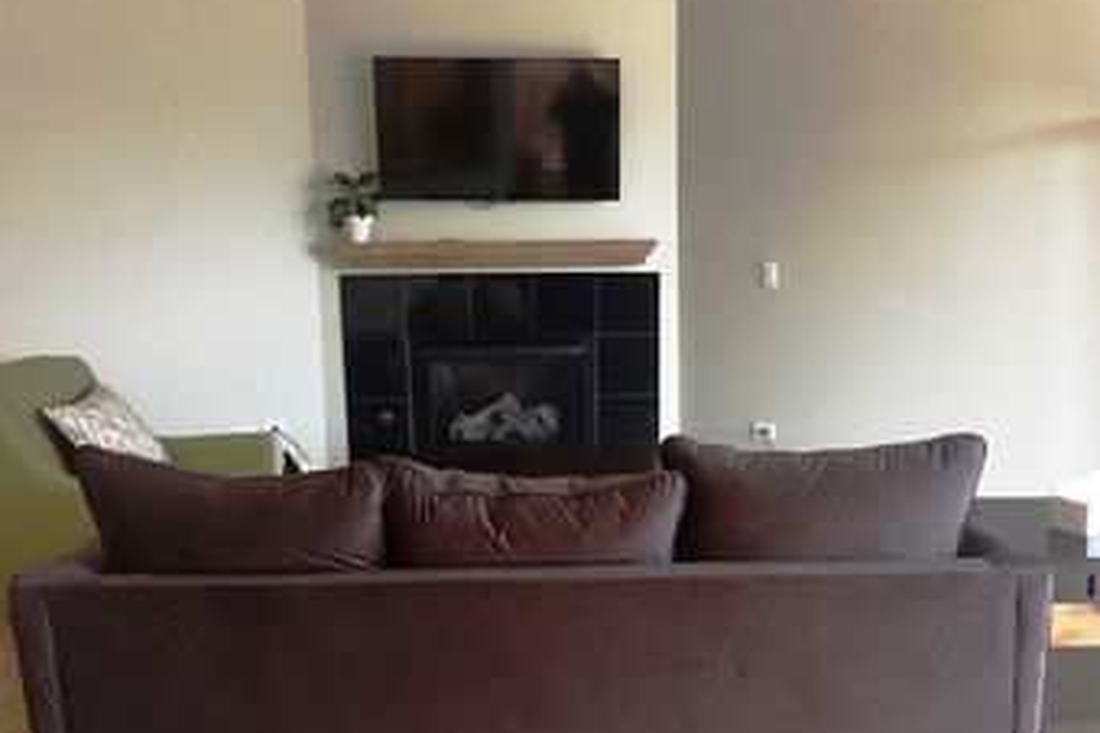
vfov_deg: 35.1
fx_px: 1161
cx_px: 638
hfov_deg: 50.5
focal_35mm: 38
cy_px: 366
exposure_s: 1/24
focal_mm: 4.15
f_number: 2.2
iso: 250
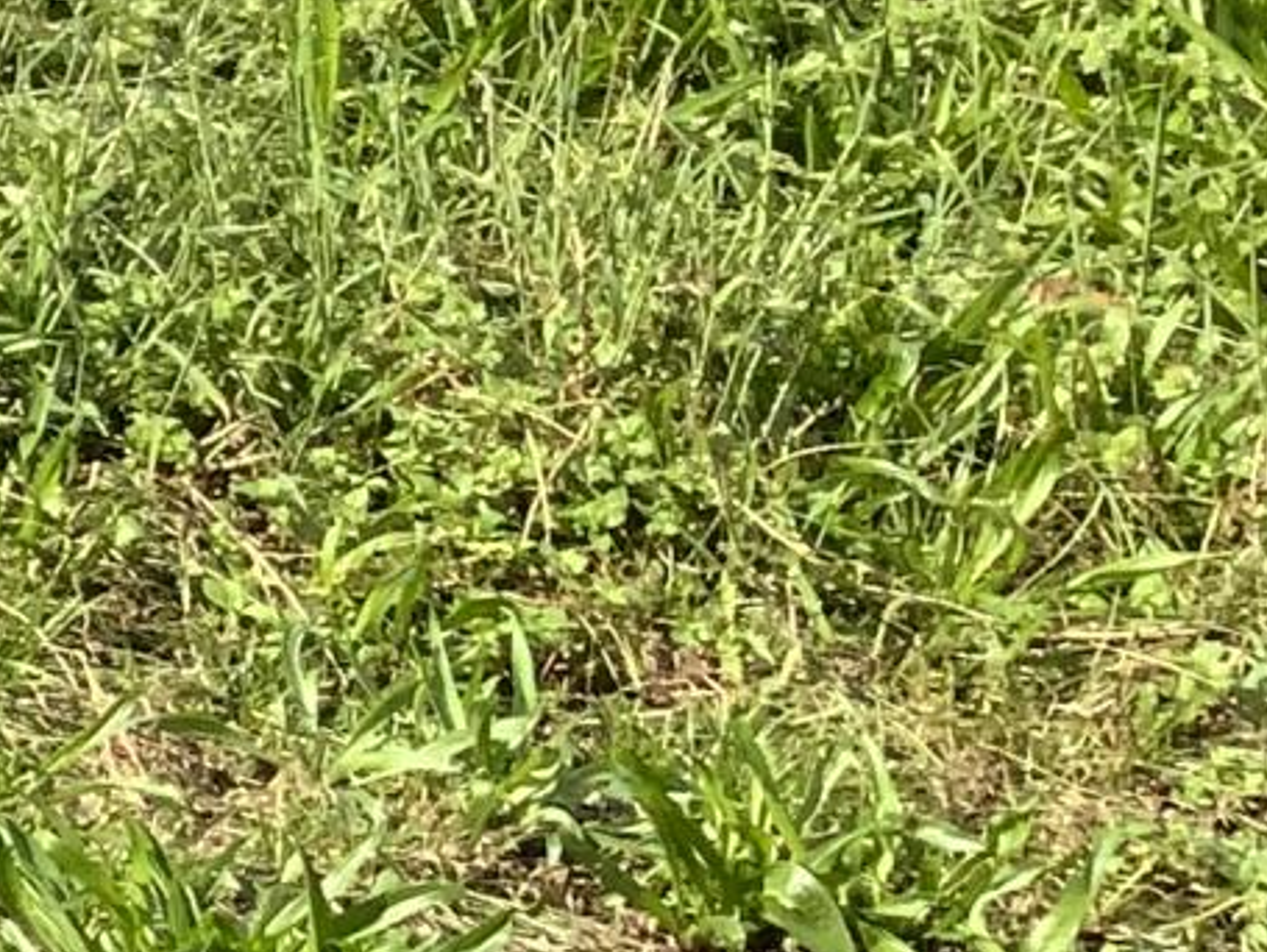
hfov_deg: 8.4
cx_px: -2782
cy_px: -752
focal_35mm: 191
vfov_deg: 7.6
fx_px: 6996
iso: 16
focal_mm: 3
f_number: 1.8
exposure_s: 1/739
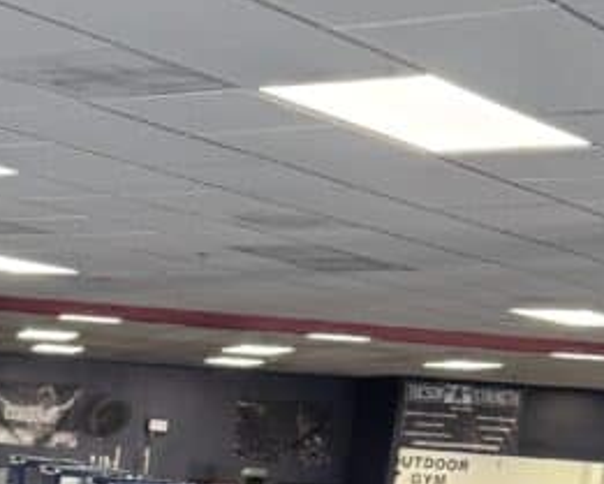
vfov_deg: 14.3
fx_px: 1645
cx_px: -37
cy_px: 938
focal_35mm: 92
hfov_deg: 20.0
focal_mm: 6.76
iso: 250
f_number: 1.78
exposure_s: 1/60
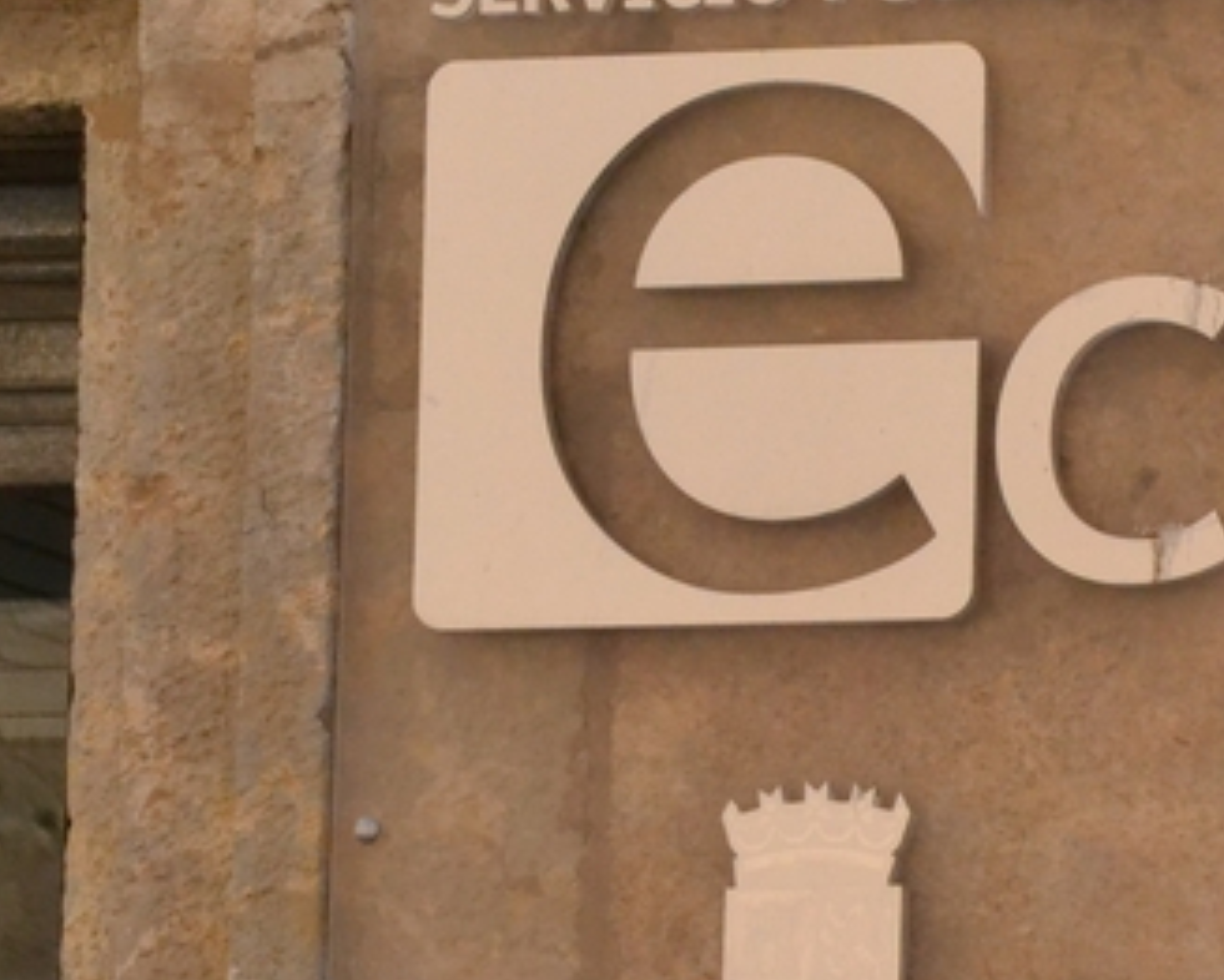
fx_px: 11237
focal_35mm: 310
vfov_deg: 5.0
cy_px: 729
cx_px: 1097
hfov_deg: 6.2
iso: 3200
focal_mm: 80
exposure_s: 1/2000
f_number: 11
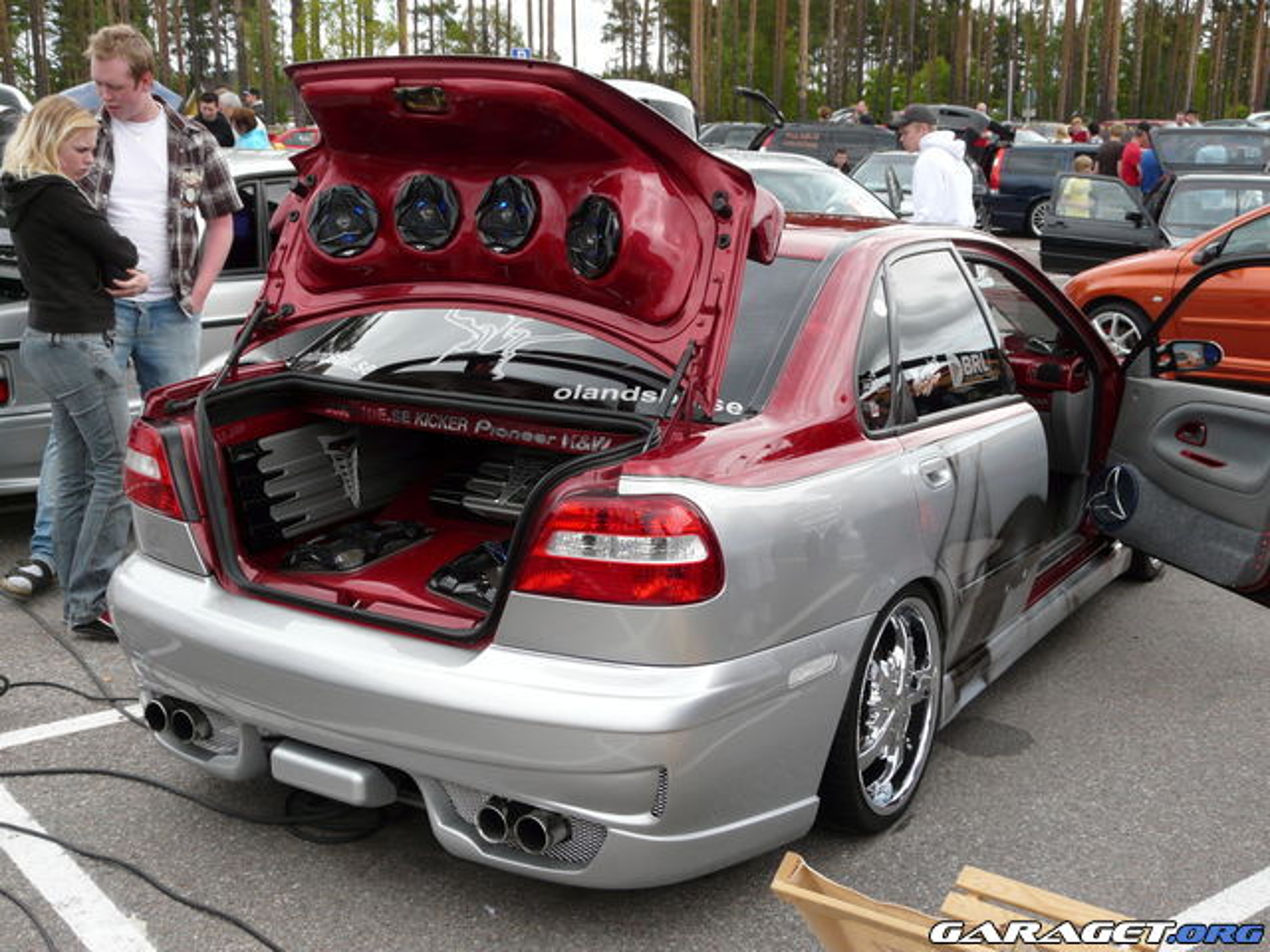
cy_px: 476
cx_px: 635
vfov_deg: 35.1
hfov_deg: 45.8
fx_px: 1504
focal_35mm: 41
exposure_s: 1/250
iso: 100
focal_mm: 6.7
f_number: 4
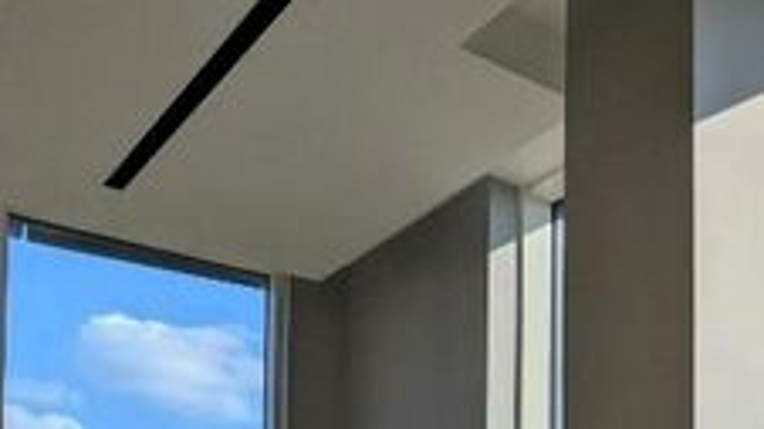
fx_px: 1094
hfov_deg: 34.7
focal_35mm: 54
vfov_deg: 18.7
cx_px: 778
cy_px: 698
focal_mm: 2.22
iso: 37
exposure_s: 1/1350
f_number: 2.2
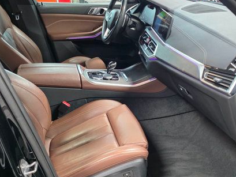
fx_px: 246
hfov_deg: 51.1
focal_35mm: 36
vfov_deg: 39.4
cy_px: 113
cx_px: 140
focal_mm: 6.3
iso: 800
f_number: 1.7
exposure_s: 1/120
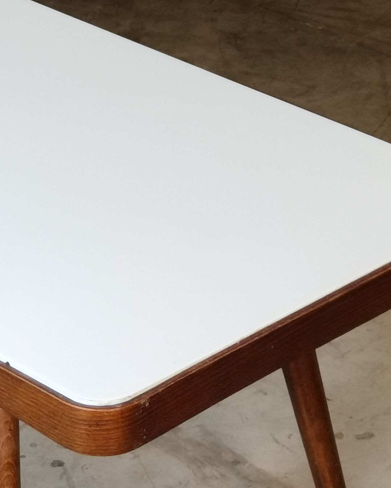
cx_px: -50
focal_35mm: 164
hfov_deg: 9.3
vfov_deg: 11.7
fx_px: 2372
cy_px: 372
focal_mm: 6.71
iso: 100
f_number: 1.9
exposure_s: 1/27.9
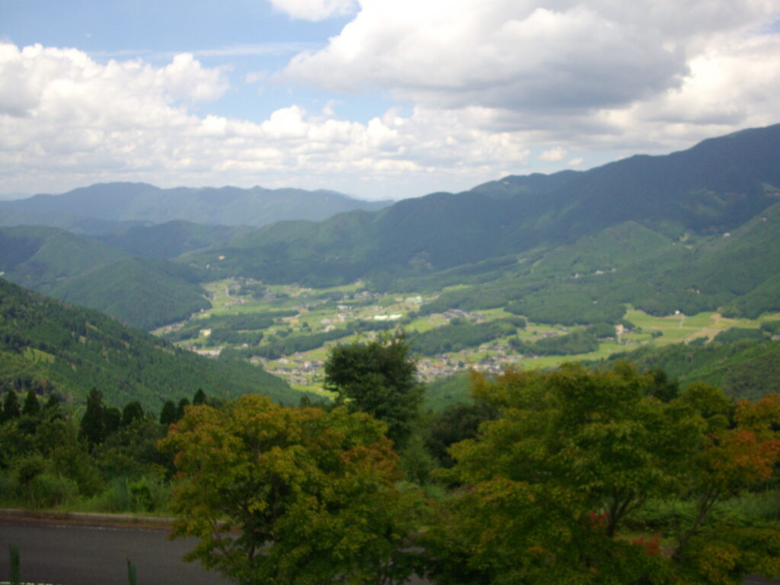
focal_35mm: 37
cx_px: 390
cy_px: 292
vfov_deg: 38.7
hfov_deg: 50.1
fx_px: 834
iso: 100
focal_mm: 6.2
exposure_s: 1/320
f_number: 5.6
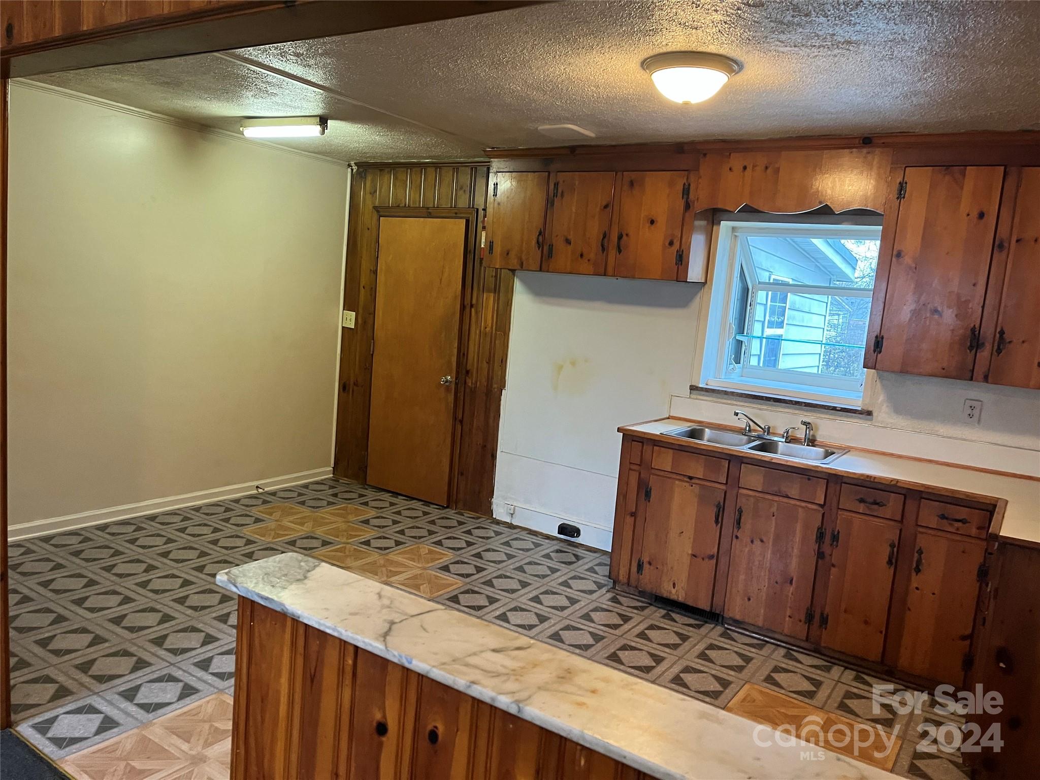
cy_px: 390
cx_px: 520
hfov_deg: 67.3
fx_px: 781
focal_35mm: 26
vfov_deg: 53.1
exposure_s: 1/60
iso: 320
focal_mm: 5.1
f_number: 1.6
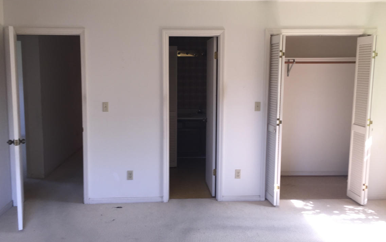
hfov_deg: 61.2
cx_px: 194
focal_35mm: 31
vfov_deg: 40.6
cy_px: 115
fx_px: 326
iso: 32
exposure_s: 1/60
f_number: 2.2
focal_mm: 4.15
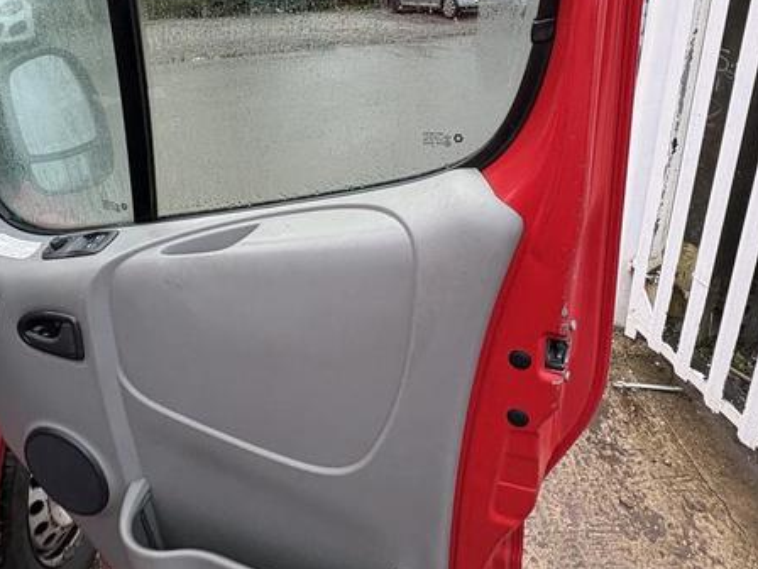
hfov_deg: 63.4
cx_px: 372
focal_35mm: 28
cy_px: 168
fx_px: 613
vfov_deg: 48.5
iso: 50
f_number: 2.2
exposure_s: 1/99
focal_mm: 2.22
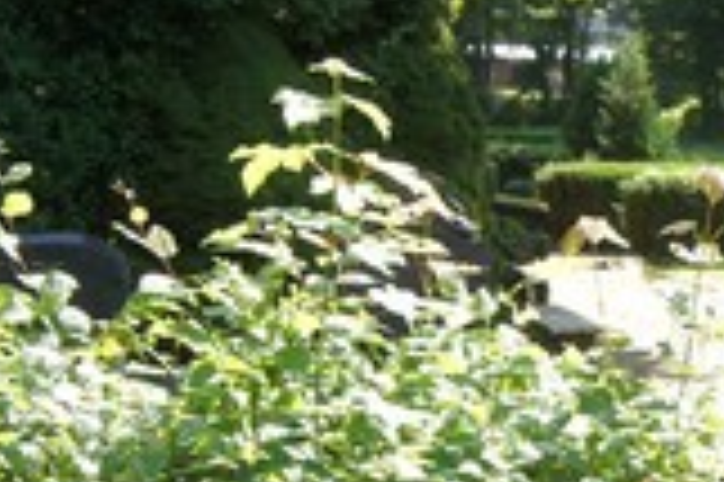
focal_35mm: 120
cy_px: 658
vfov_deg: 11.1
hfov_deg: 16.1
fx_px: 2411
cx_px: 976
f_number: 5.6
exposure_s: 1/125
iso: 250
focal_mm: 28
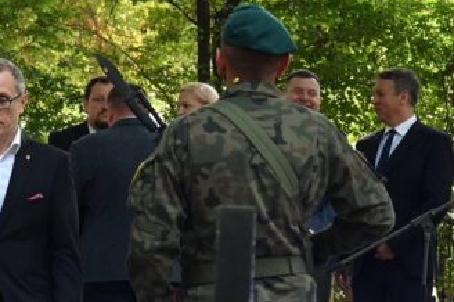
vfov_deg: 7.9
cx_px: -206
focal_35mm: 171
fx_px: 2154
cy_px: 359
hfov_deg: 11.6
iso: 1800
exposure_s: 1/200
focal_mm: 58
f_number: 5.6
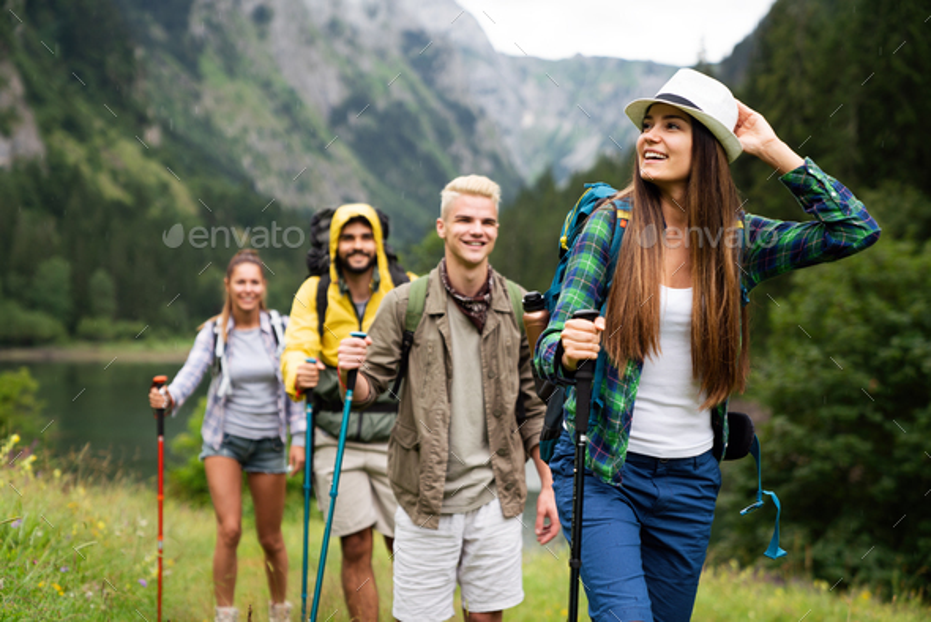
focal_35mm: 70
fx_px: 1811
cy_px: 311
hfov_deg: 28.8
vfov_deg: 19.5
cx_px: 466
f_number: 2.8
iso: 100
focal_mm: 70
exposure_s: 1/320
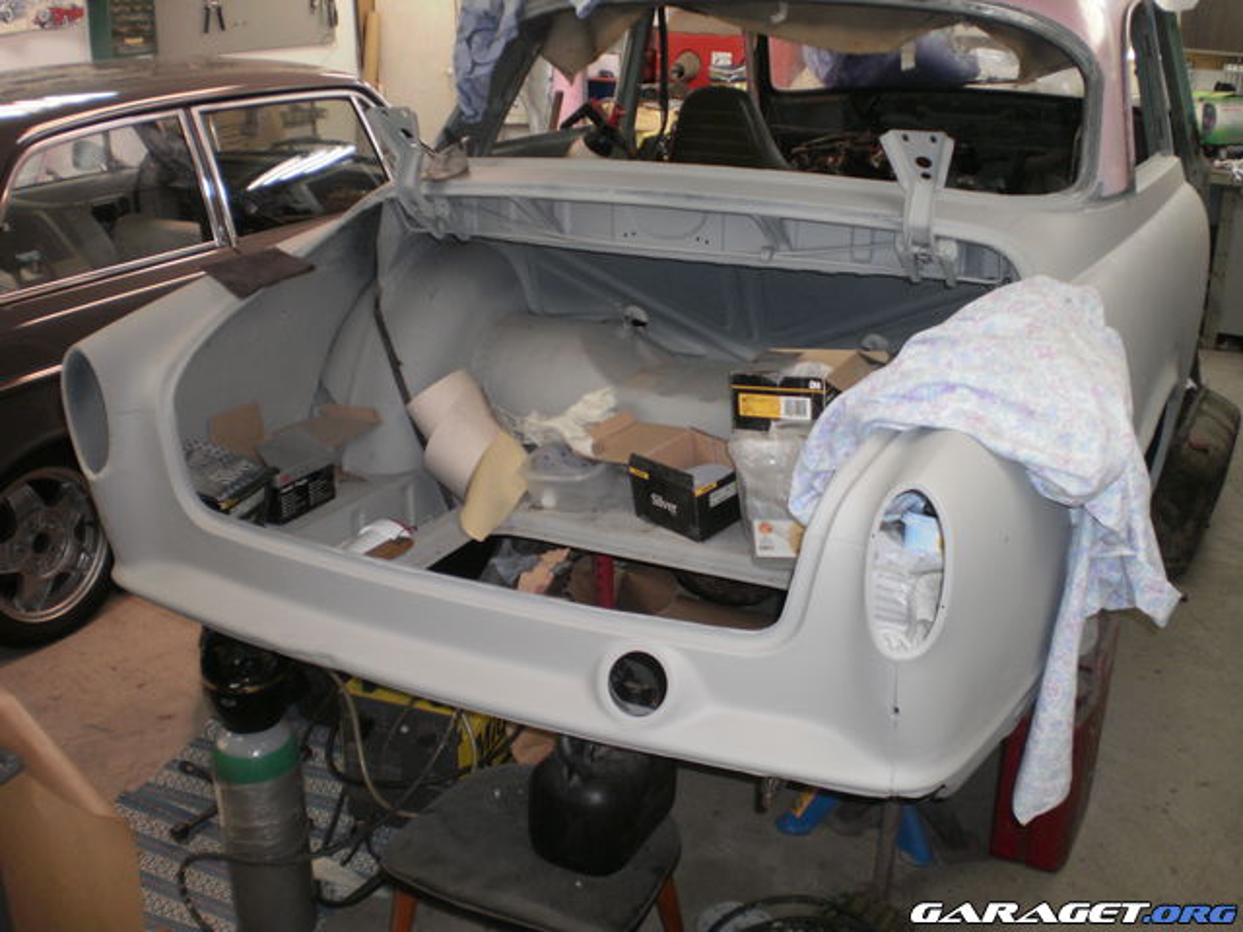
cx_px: 622
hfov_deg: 51.4
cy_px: 466
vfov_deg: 39.7
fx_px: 1293
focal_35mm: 36
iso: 125
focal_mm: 6.3
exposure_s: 1/30
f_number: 3.1
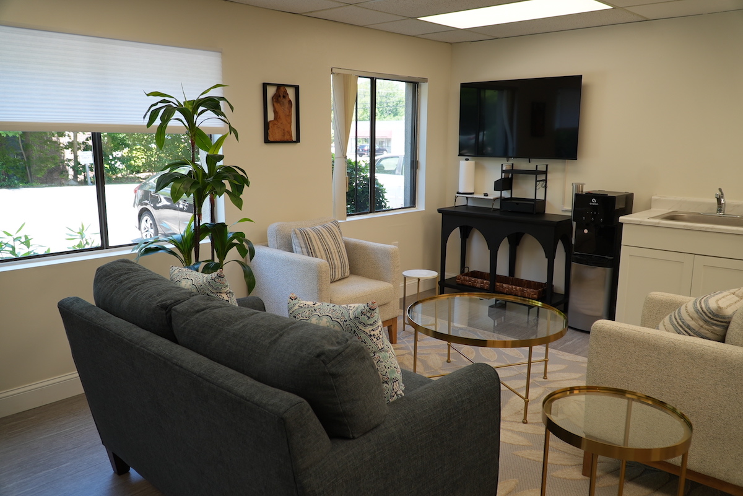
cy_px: 248
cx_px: 372
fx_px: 557
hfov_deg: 67.4
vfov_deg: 48.0
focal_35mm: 27
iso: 125
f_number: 4
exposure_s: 1/60
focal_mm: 18
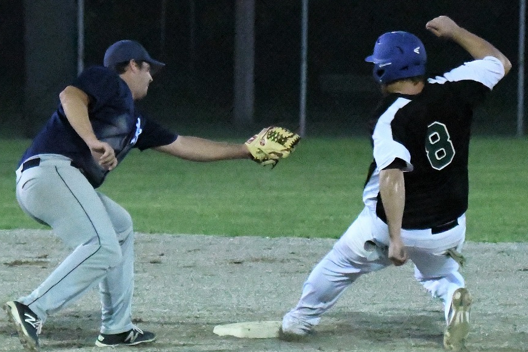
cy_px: 193
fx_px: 2532
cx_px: 263
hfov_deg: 11.9
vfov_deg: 8.0
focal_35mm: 173
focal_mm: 95
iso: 28800
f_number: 2.8
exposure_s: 1/1000
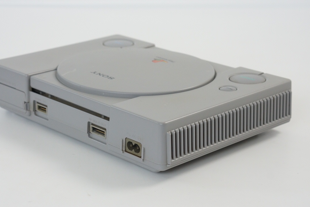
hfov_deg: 24.5
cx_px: 141
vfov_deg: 16.5
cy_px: 100
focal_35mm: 83
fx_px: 715
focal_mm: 50
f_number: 6.3
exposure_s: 1/80
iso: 640
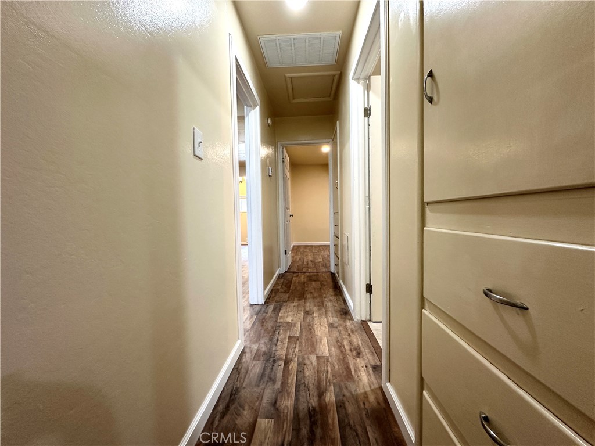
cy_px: 223
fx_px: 241
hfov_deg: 102.1
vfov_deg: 85.7
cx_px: 298
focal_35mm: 14
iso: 200
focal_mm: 2.22
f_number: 2.2
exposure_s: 1/60
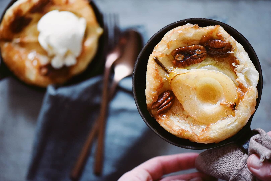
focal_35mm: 105
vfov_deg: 13.0
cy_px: 90
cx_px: 136
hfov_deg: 19.5
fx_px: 790
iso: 5000
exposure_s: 1/125
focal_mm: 105
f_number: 3
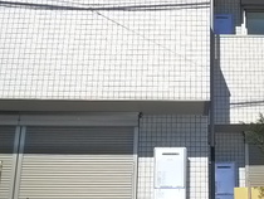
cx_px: 211
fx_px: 611
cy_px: 57
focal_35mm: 80
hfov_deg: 24.0
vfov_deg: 18.4
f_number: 5
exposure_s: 1/1000
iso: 400
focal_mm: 5.1
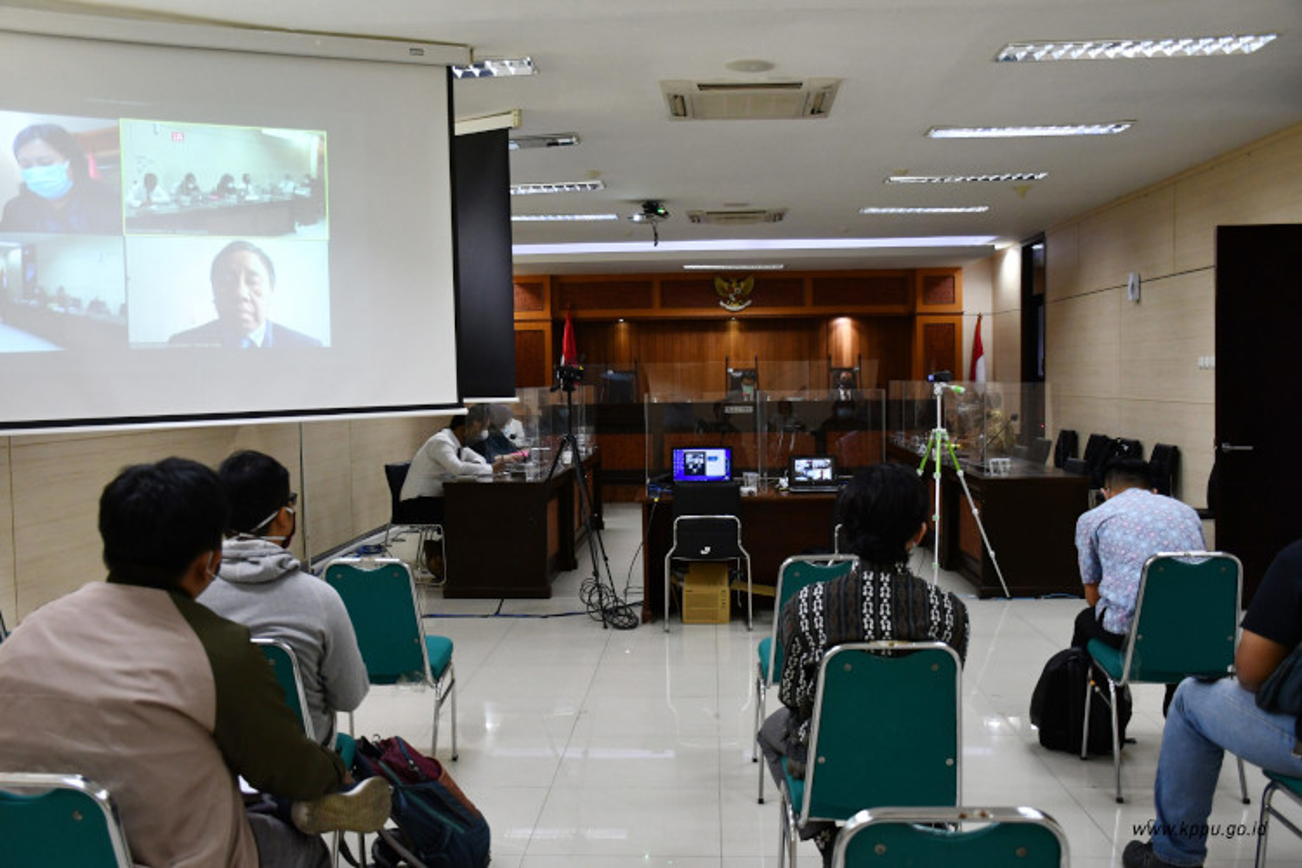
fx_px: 1193
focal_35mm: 33
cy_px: 434
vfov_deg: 40.0
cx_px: 651
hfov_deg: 57.2
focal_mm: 22
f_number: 3.5
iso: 1250
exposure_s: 1/125
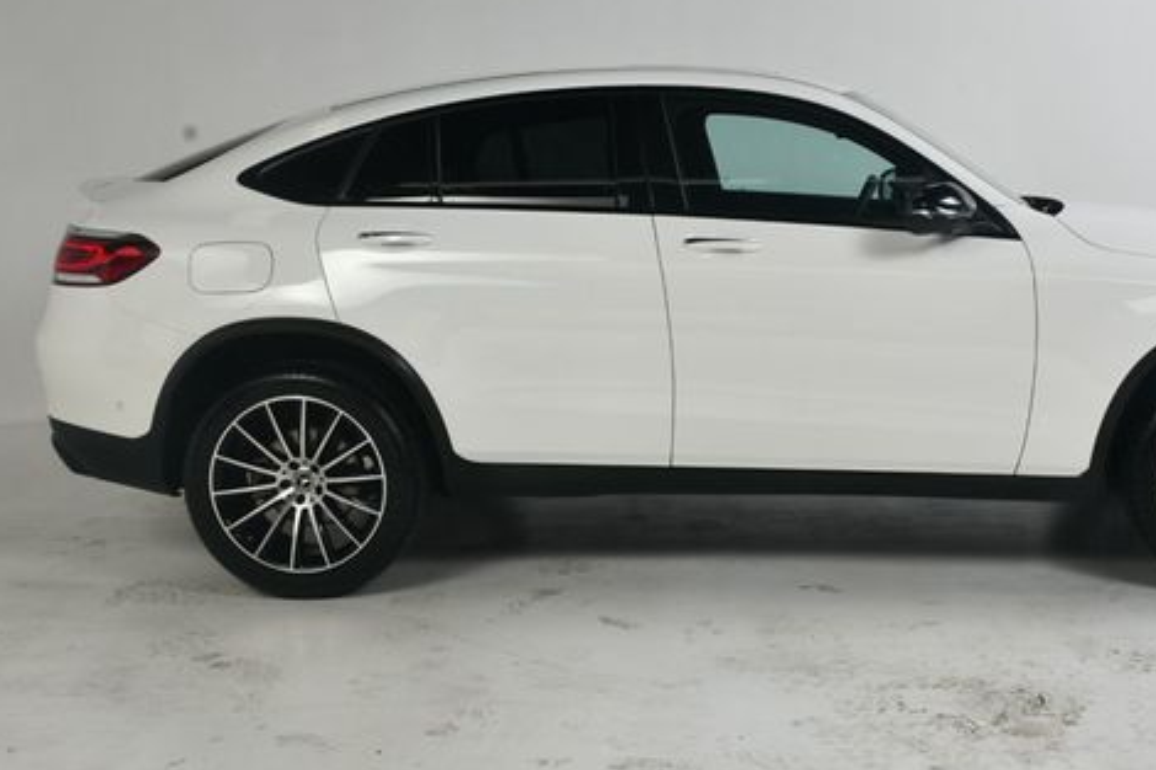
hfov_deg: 40.0
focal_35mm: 49
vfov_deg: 27.5
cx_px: 735
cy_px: 371
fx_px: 1573
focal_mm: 24
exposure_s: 1/160
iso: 100
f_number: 14
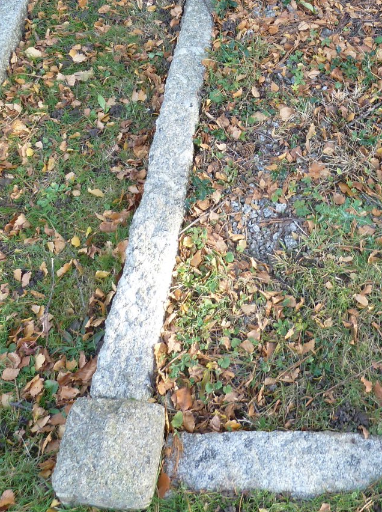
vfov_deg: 40.6
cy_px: 78
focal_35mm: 44
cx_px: 304
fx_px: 649
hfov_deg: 31.9
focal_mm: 4.1
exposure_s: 1/30
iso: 80
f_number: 3.3
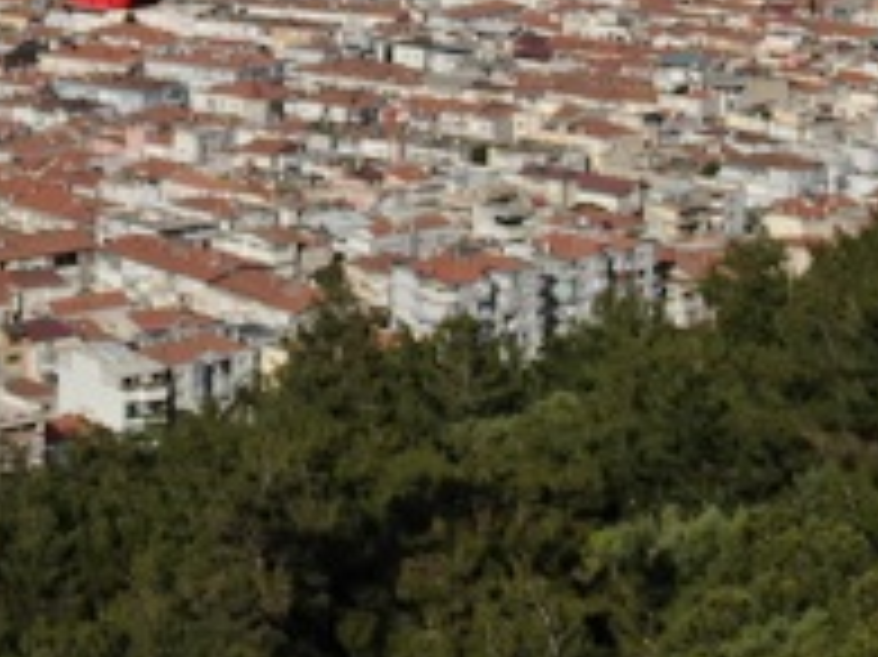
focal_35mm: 148
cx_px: 140
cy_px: -122
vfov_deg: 9.9
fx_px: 3752
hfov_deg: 13.3
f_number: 3.8
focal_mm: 8.6
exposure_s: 1/1250
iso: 100
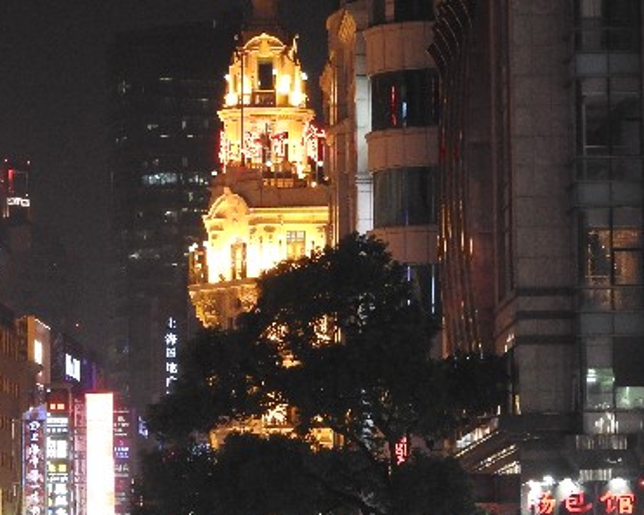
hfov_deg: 8.7
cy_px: 395
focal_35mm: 221
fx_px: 4213
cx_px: 75
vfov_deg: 7.0
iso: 450
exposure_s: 1/15
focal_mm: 18.8
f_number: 4.8
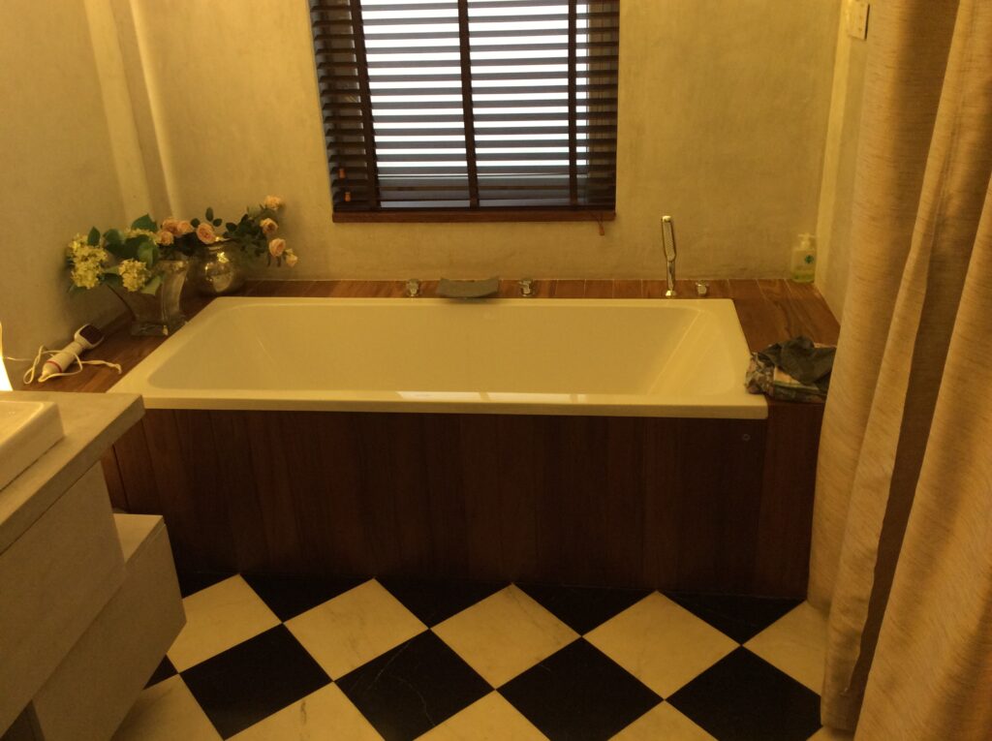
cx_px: 496
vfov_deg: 44.1
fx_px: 916
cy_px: 370
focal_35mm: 32
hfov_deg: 56.9
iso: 100
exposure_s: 1/24
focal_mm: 3.3
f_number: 2.4
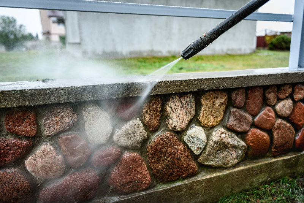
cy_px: 102
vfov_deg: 46.4
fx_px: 237
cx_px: 152
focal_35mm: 28
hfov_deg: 65.5
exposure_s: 1/250
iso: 500
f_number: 3.2
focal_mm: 28
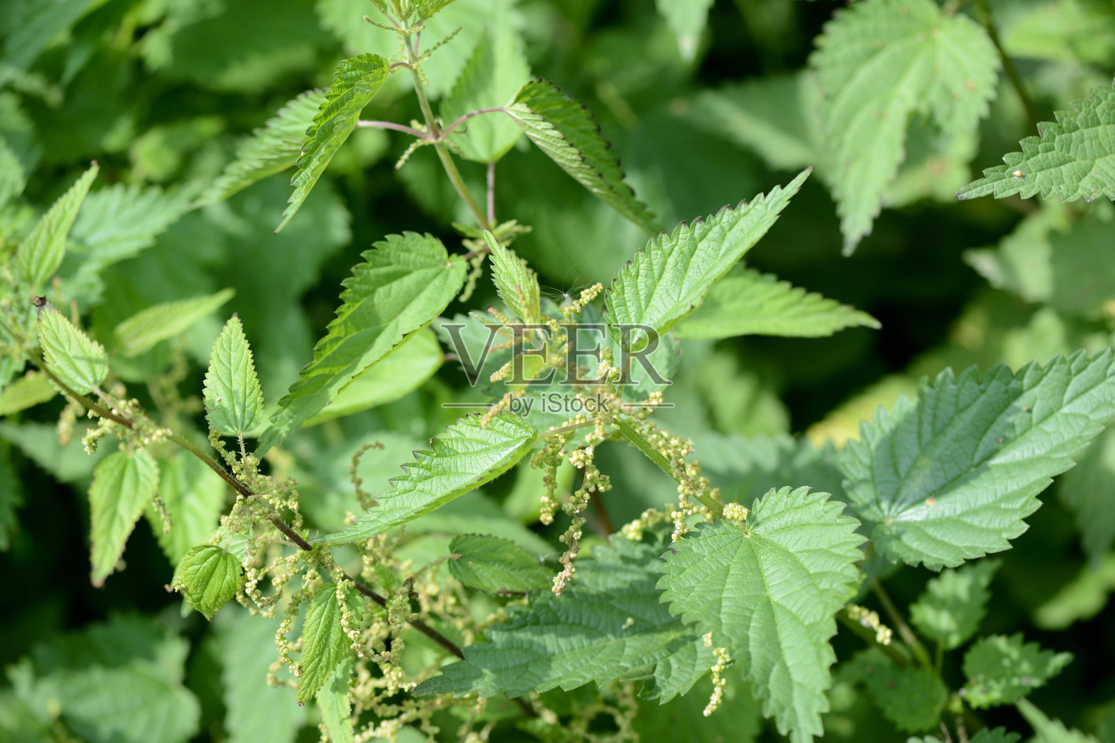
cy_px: 372
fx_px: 3252
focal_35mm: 105
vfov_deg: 13.0
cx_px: 558
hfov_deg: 19.5
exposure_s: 1/200
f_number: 7.1
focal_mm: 105
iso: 100
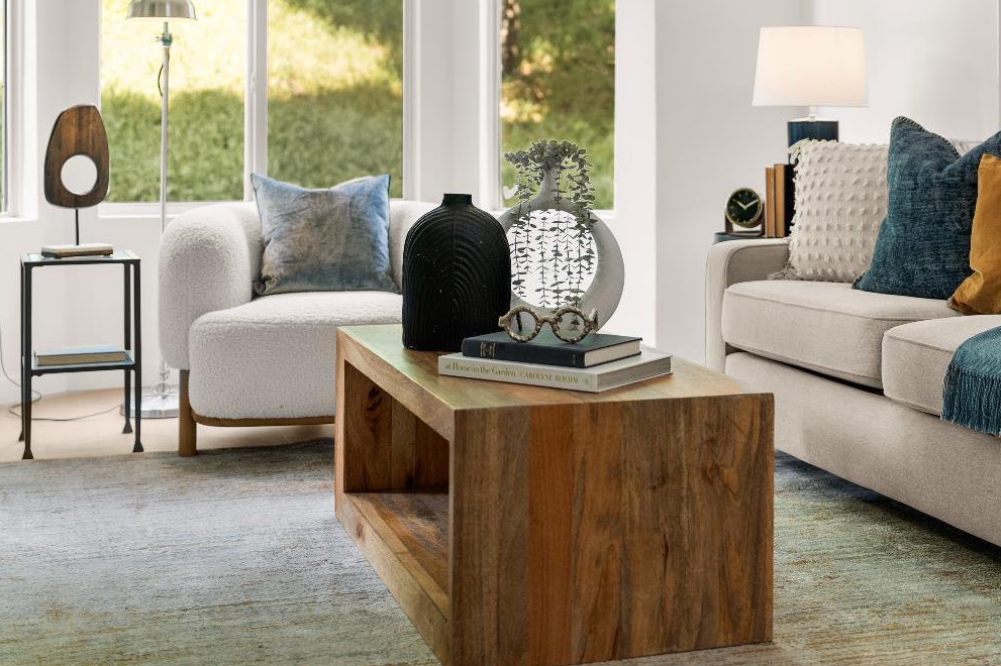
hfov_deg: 37.4
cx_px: 593
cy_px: 168
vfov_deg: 25.2
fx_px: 1473
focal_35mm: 53
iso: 100
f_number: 2
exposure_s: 1/25
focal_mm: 35
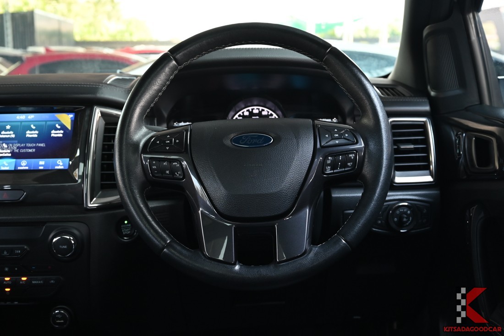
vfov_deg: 28.1
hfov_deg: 41.1
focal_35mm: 48
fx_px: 672
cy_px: 168
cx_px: 252
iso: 560
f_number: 5.6
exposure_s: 1/30
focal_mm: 32.5
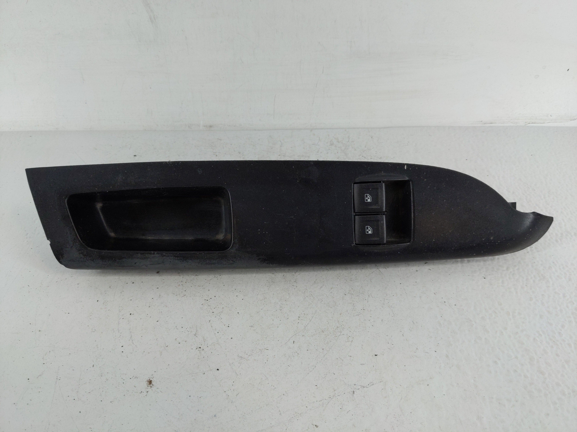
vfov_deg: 54.9
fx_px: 417
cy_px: 216
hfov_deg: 69.4
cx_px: 288
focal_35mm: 25
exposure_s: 1/124
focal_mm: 4.38
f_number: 1.73
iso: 61
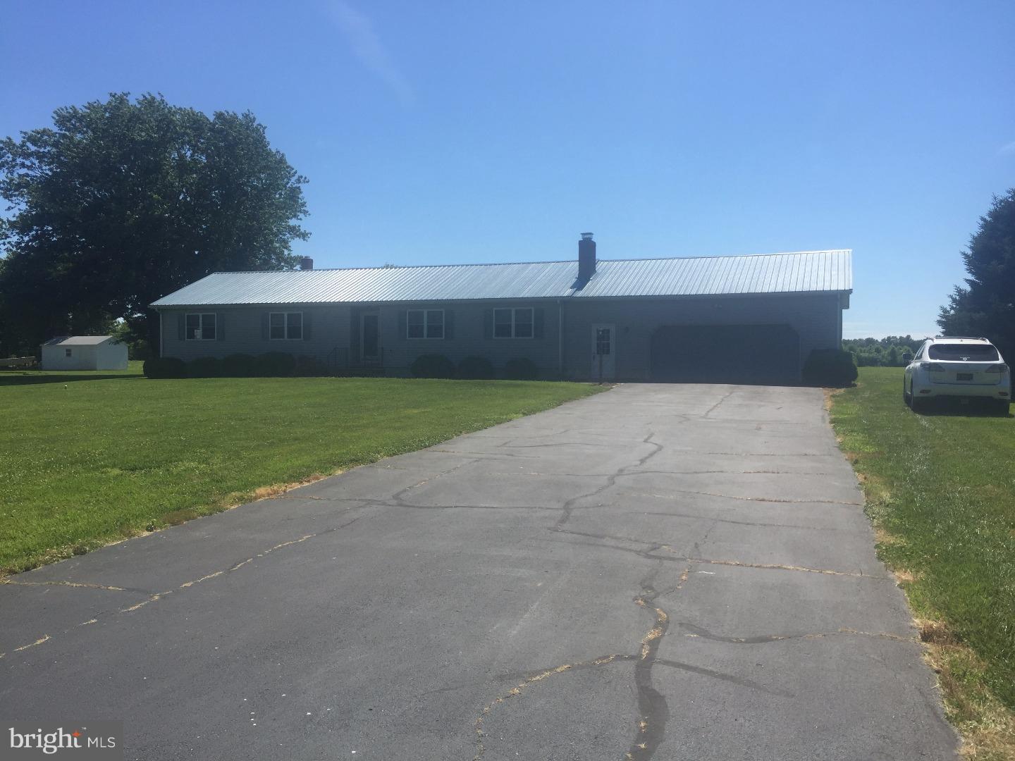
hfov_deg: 61.7
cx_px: 508
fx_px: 850
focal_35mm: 29
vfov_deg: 48.2
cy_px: 380
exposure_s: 1/2198
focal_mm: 4.15
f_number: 2.2
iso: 32
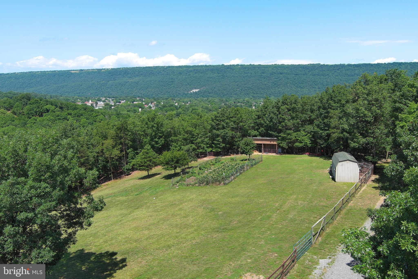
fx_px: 337
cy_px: 140
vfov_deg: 45.0
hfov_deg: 63.7
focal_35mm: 29
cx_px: 209
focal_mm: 10.57
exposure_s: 1/829
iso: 100
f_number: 2.8
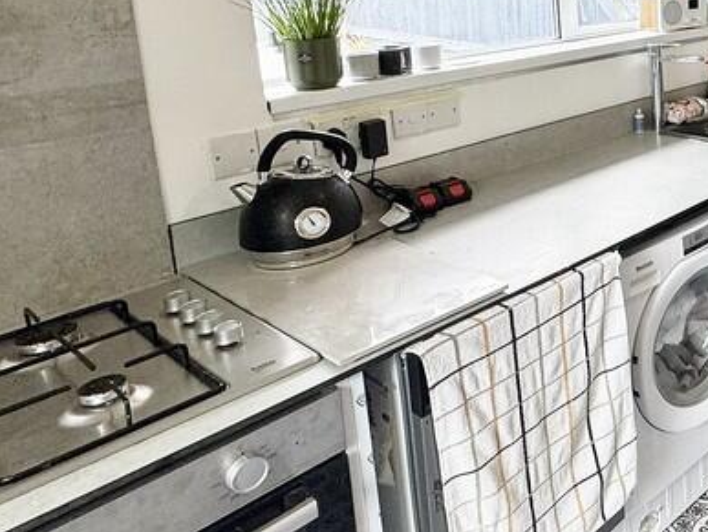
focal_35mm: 37
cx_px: 788
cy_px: 64
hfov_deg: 40.1
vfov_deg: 36.6
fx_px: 757
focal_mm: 2.22
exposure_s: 1/100
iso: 125
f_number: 2.2
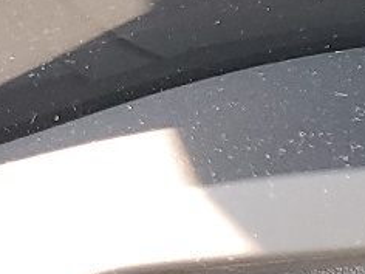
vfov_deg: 8.0
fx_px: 1856
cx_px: 733
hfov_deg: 10.3
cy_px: -319
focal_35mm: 176
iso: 96
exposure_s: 1/120
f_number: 1.5
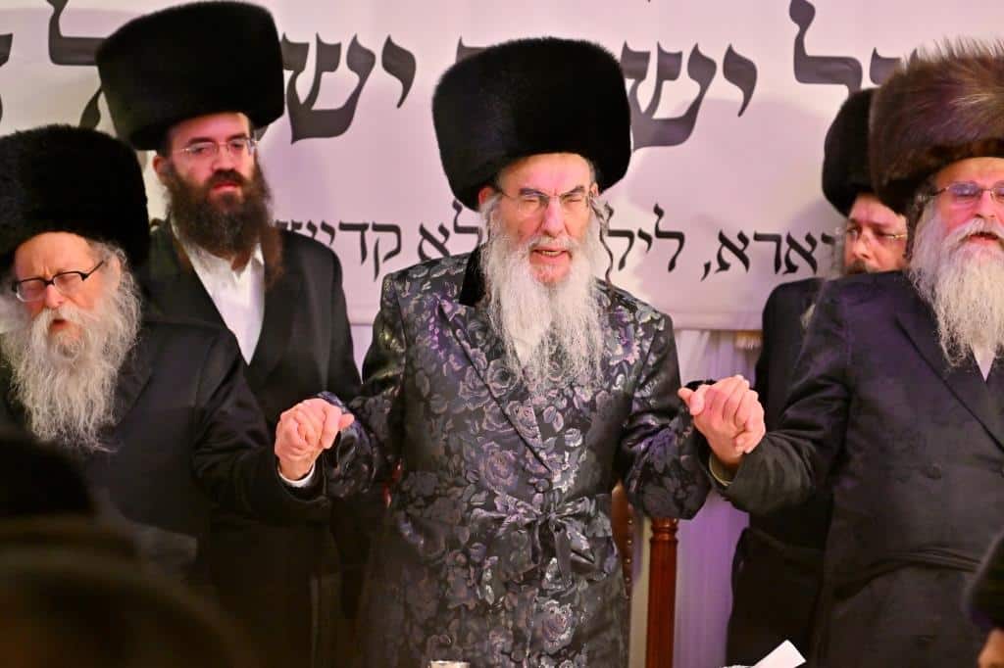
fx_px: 8363
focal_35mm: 300
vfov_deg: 4.6
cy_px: 334
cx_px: 502
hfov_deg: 6.9
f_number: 2.8
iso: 800
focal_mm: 200
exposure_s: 1/160
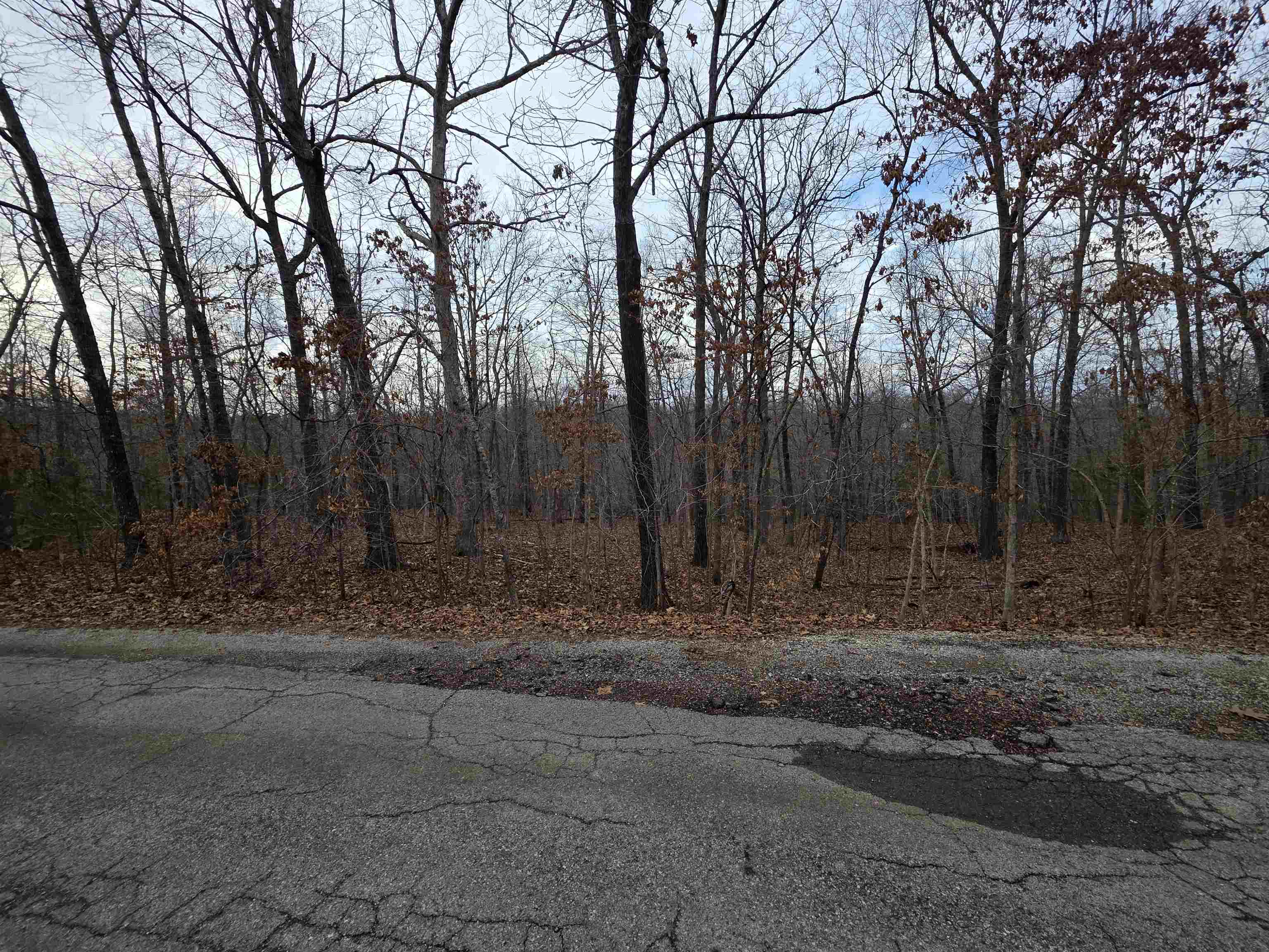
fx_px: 477
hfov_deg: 106.2
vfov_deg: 89.9
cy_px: 476
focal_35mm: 13
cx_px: 634
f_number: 1.9
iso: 40
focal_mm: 2.2
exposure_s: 1/397
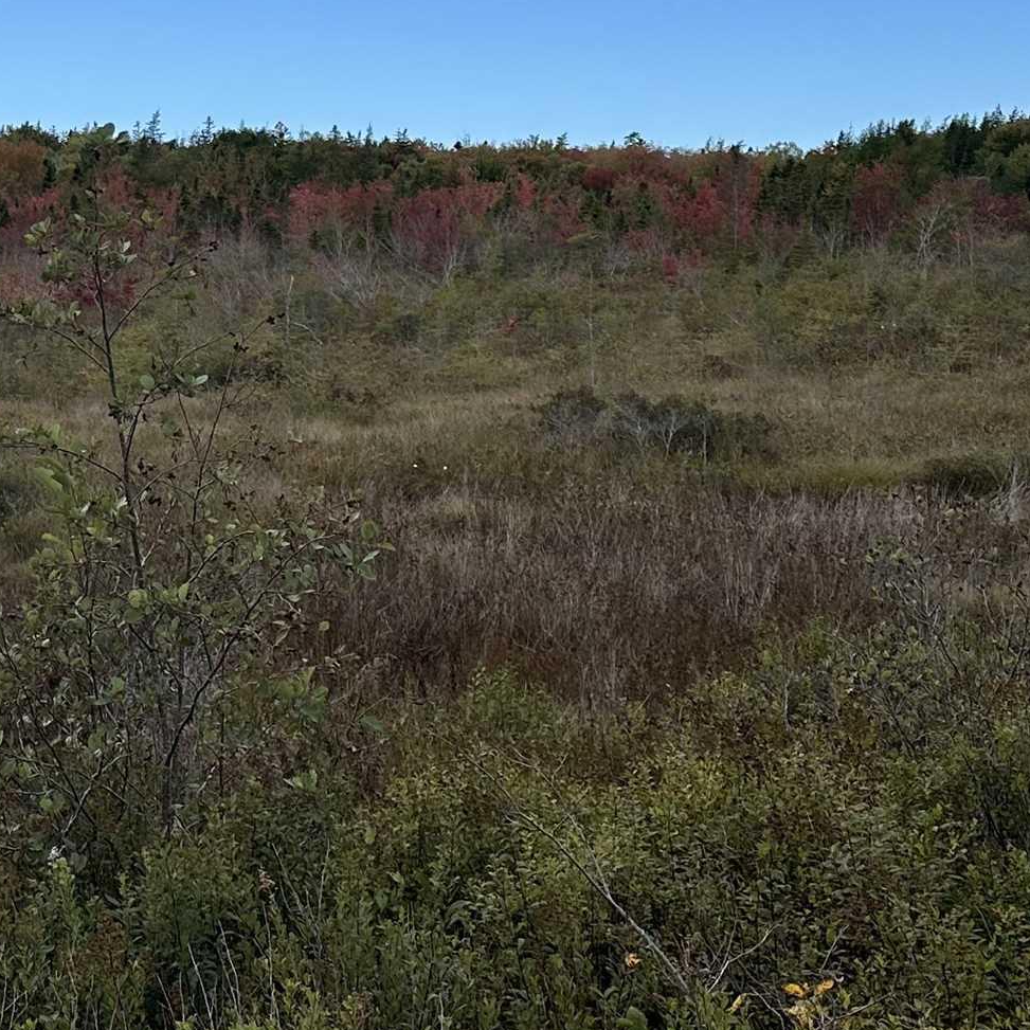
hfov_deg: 25.2
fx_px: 2255
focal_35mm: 67
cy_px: 299
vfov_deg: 25.5
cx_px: 171
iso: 80
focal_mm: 6.86
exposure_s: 1/4184
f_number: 1.78
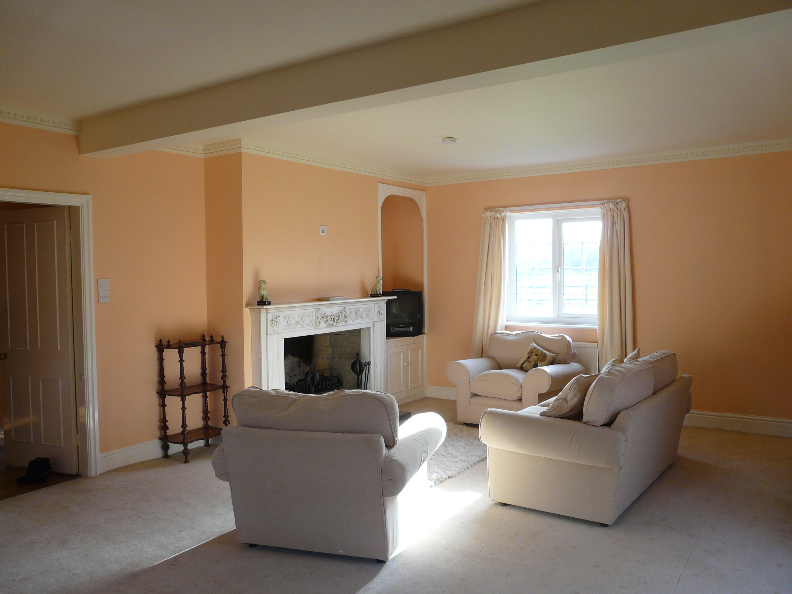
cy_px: 297
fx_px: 641
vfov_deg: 49.7
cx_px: 396
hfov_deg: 63.4
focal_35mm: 28
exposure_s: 1/50
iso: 100
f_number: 2.8
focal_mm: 4.6
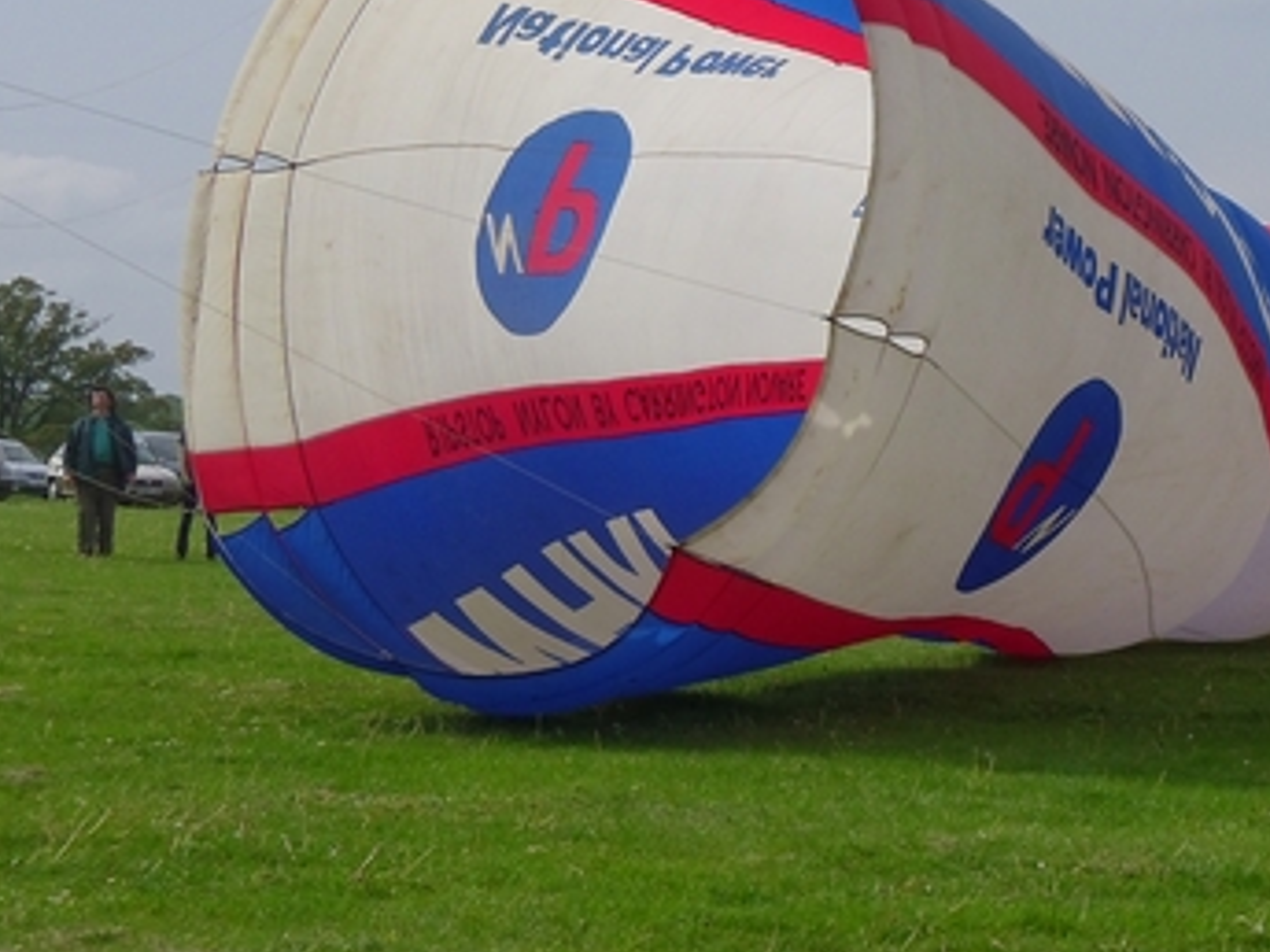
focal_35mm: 115
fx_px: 4219
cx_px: 1095
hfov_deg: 16.9
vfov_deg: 12.9
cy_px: 295
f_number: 4
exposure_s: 1/1000
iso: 80
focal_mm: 10.04
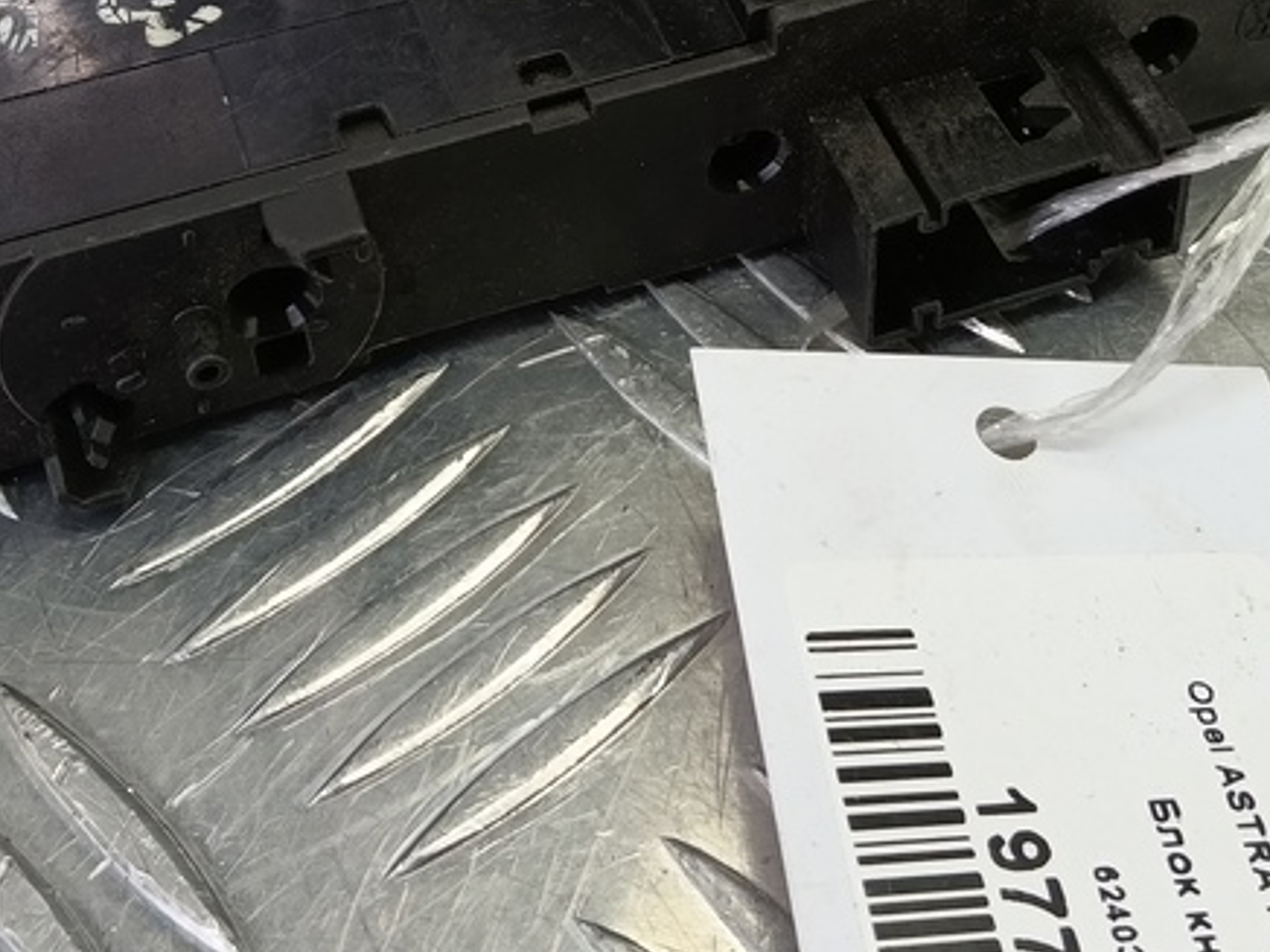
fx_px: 1981
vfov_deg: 25.7
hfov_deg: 35.4
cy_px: 12
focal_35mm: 54
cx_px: 746
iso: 138
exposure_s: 1/50
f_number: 1.6
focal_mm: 4.11
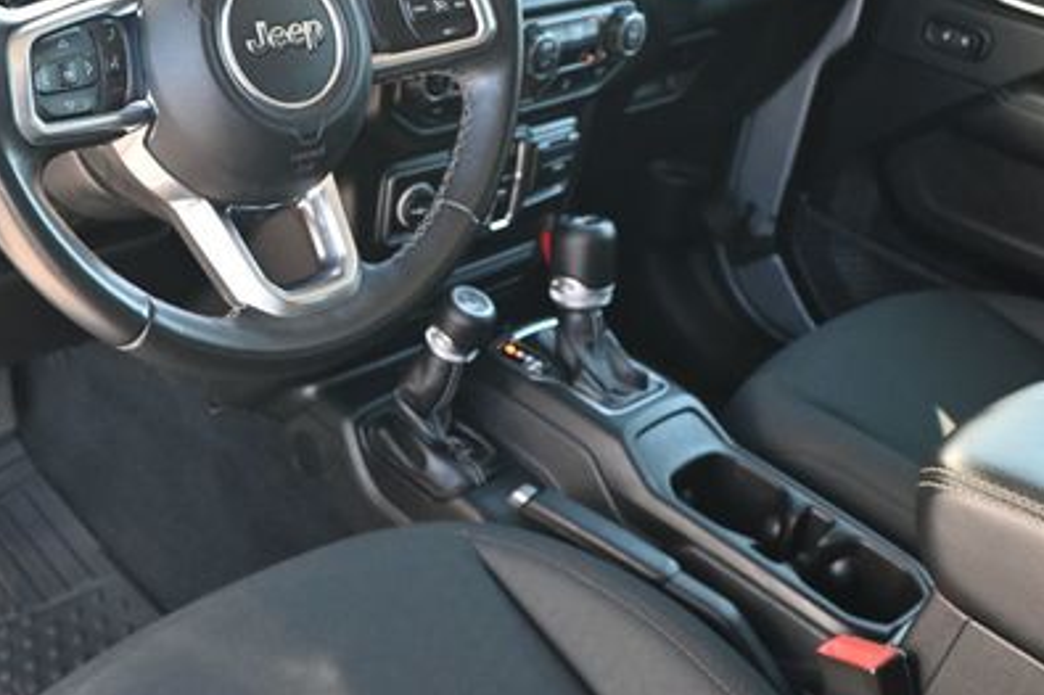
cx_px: 328
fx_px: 1374
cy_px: 203
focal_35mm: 47
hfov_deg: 40.9
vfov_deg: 28.1
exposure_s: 1/125
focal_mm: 19.5
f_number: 3.8
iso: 560
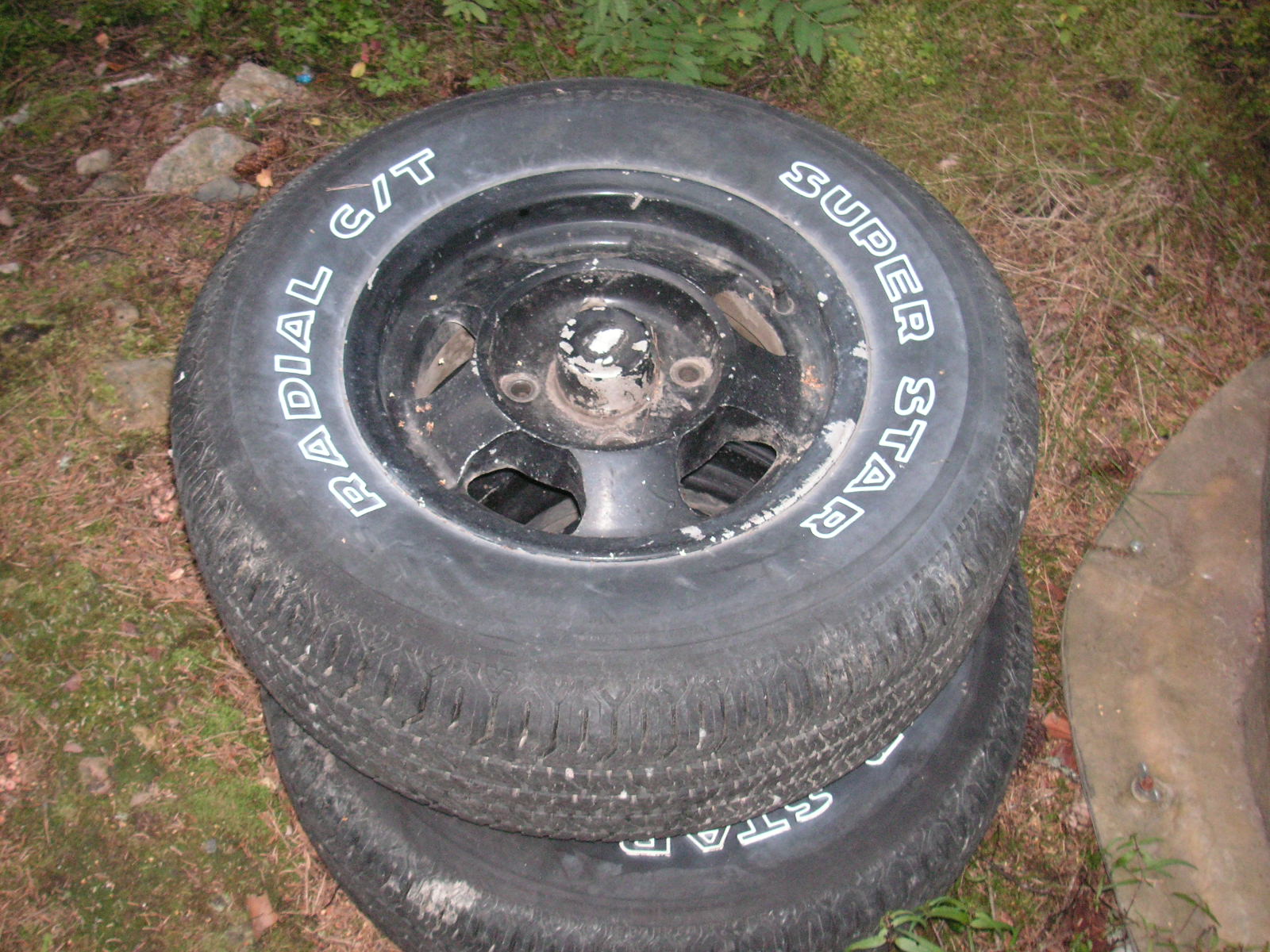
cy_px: 476
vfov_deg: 37.7
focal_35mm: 38
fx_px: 1394
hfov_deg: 49.0
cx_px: 635
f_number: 3.3
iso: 160
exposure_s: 1/45
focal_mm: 6.3
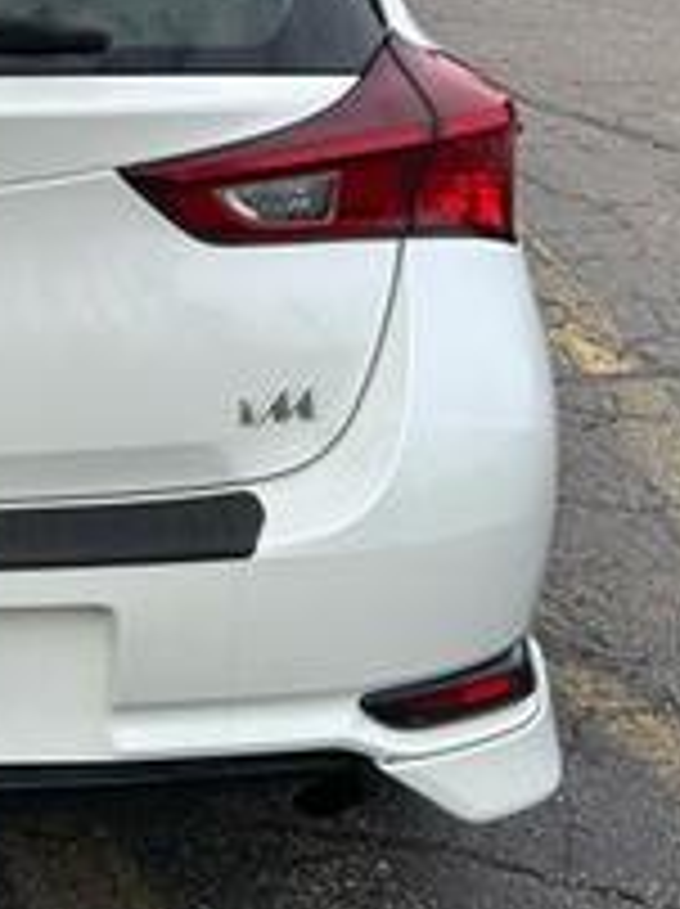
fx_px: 1706
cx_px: -158
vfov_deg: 29.2
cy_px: 176
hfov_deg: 20.9
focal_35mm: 65
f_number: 1.5
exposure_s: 1/1838
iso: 50
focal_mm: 5.7
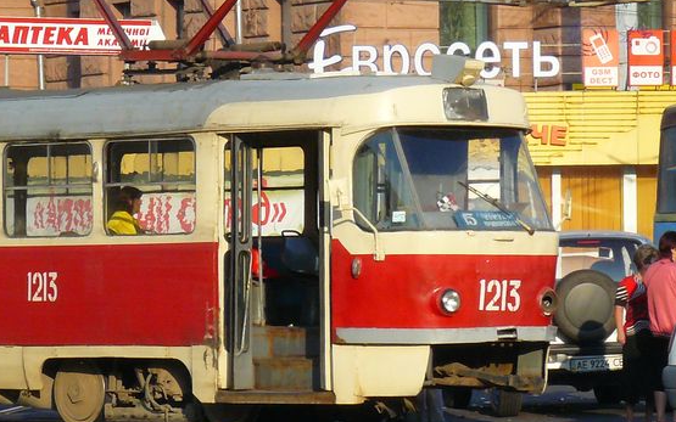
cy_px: 103
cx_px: 105
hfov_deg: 6.7
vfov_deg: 4.2
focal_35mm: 315
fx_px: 5804
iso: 200
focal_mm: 26.8
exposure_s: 1/200
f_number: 8
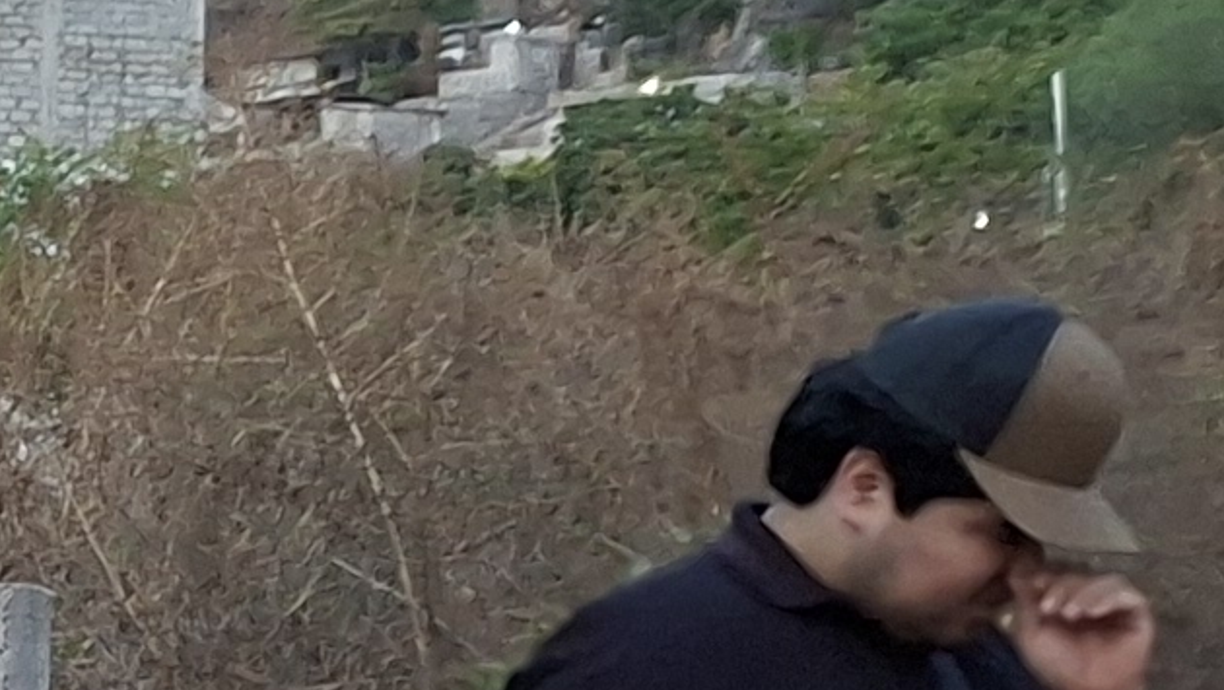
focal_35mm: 159
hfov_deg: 10.4
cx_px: -2223
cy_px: 1046
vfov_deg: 7.5
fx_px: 5163
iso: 320
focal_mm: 5.54
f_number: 1.8
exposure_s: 1/50
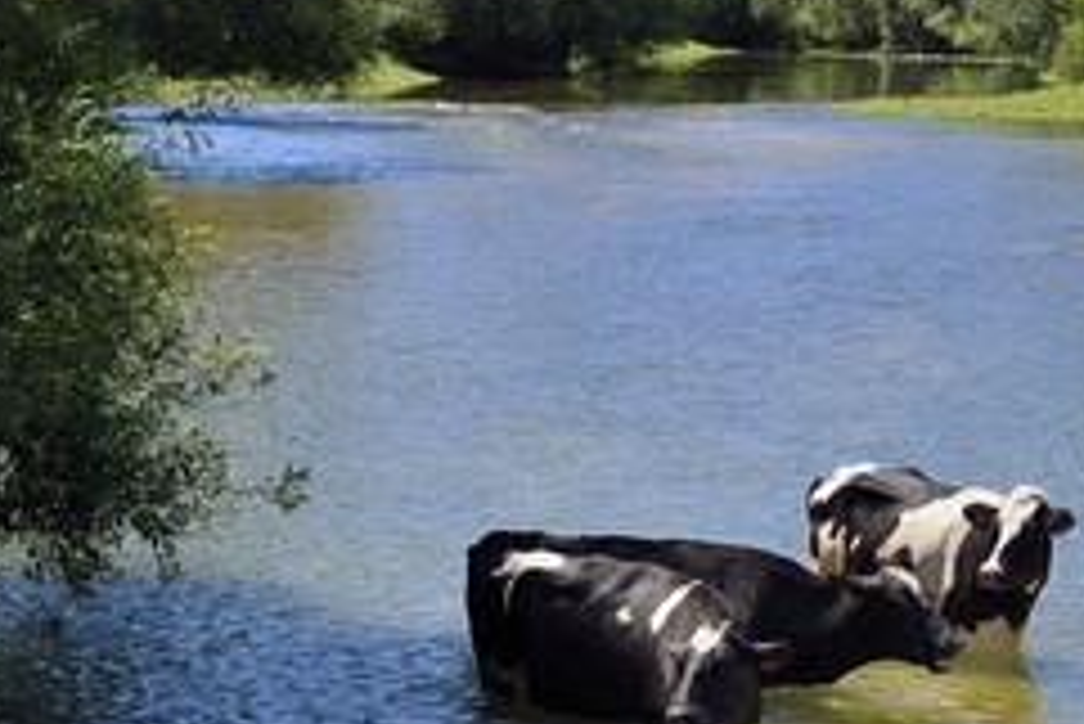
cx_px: 481
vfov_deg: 9.2
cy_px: 274
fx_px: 4519
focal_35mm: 150
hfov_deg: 13.7
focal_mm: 86
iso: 200
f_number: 10
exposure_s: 1/250
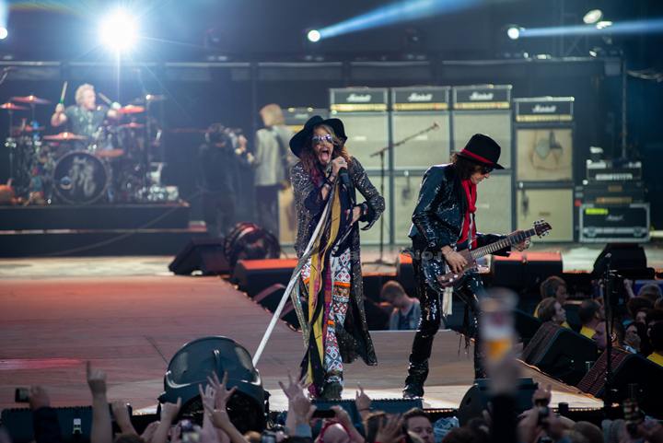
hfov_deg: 10.3
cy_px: 222
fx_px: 3685
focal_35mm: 200
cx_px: 332
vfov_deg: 6.9
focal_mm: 200
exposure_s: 1/640
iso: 800
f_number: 3.5
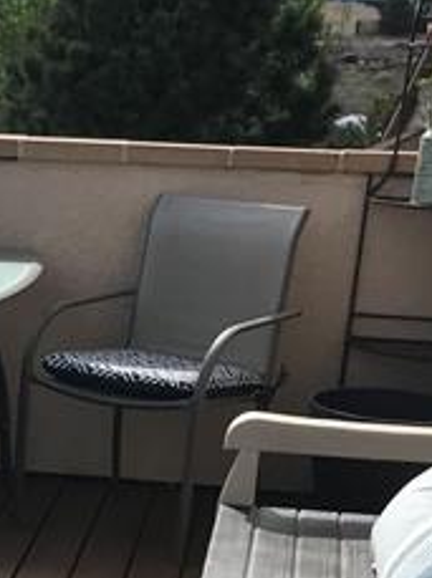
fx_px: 1569
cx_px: -105
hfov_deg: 15.1
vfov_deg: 18.7
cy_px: 840
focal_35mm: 94
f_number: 1.8
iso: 20
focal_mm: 3.99
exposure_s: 1/1389
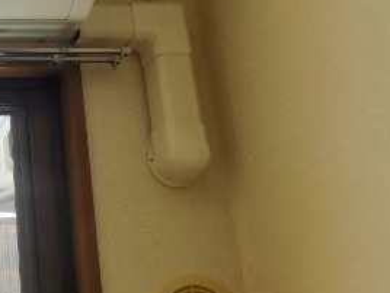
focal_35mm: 55
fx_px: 620
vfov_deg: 26.4
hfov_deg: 30.1
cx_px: -70
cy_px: 93
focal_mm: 4
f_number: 3
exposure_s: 1/160
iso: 125
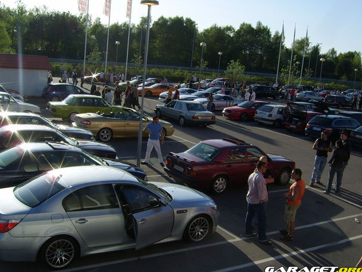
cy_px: 132
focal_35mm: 40
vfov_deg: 36.0
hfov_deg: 46.8
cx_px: 176
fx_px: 418
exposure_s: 1/400
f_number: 6.4
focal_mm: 7.8
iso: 50
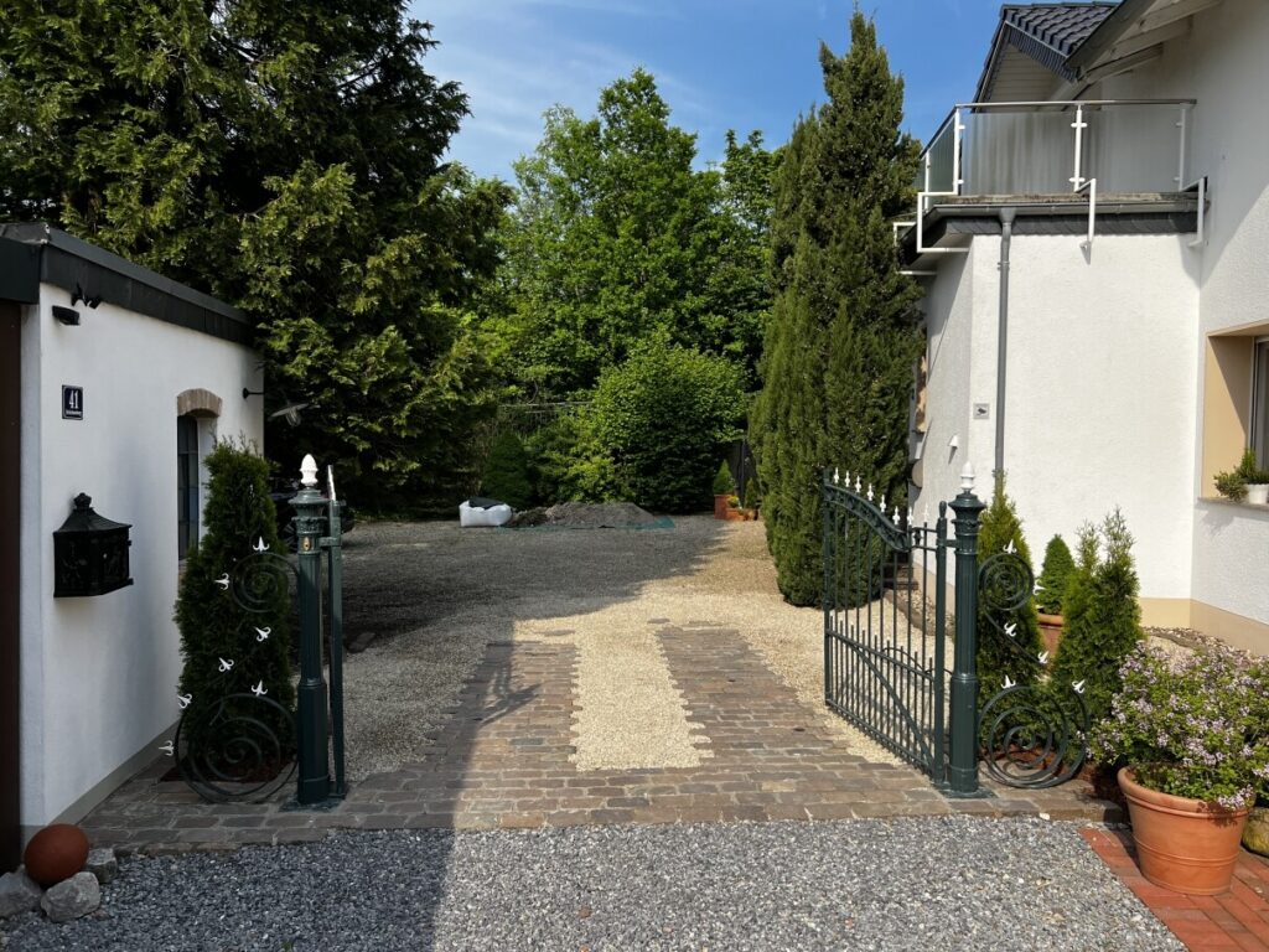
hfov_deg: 67.3
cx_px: 634
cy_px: 476
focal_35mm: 26
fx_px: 953
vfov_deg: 53.1
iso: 50
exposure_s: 1/3460
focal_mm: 5.7
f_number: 1.5
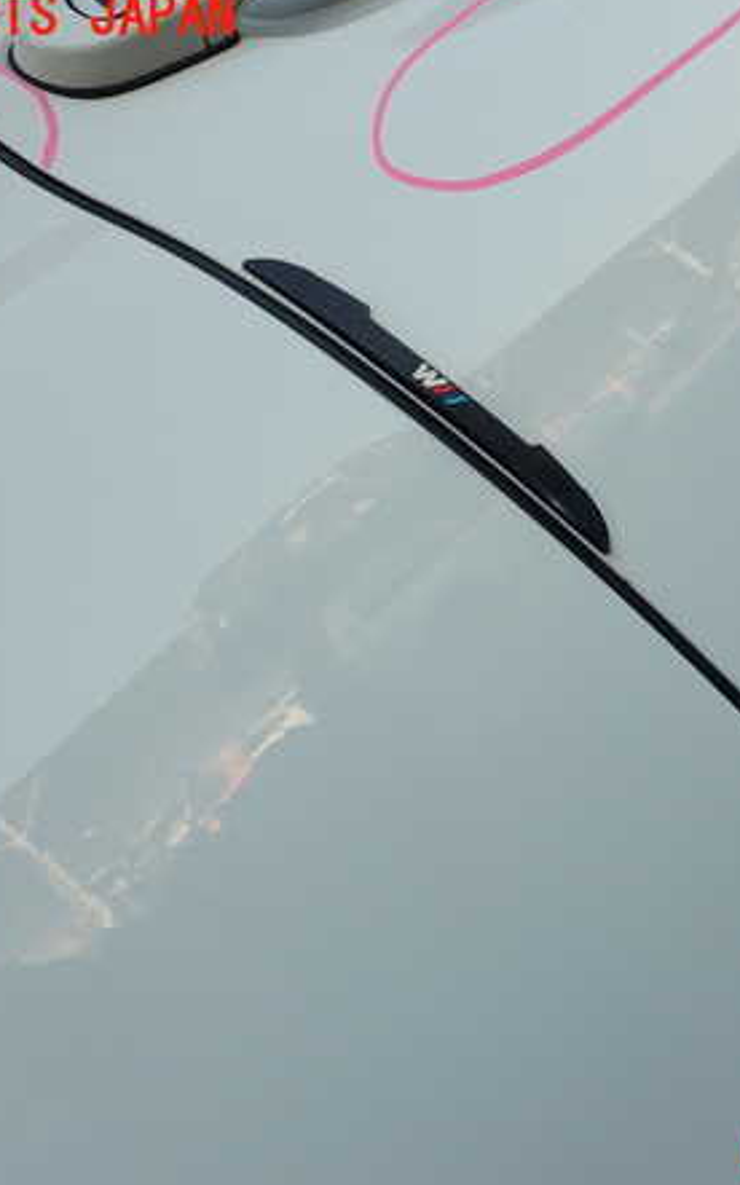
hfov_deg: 34.6
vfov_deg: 54.0
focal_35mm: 36
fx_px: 1162
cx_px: 552
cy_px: 587
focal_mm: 4.5
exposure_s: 1/320
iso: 100
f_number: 2.8
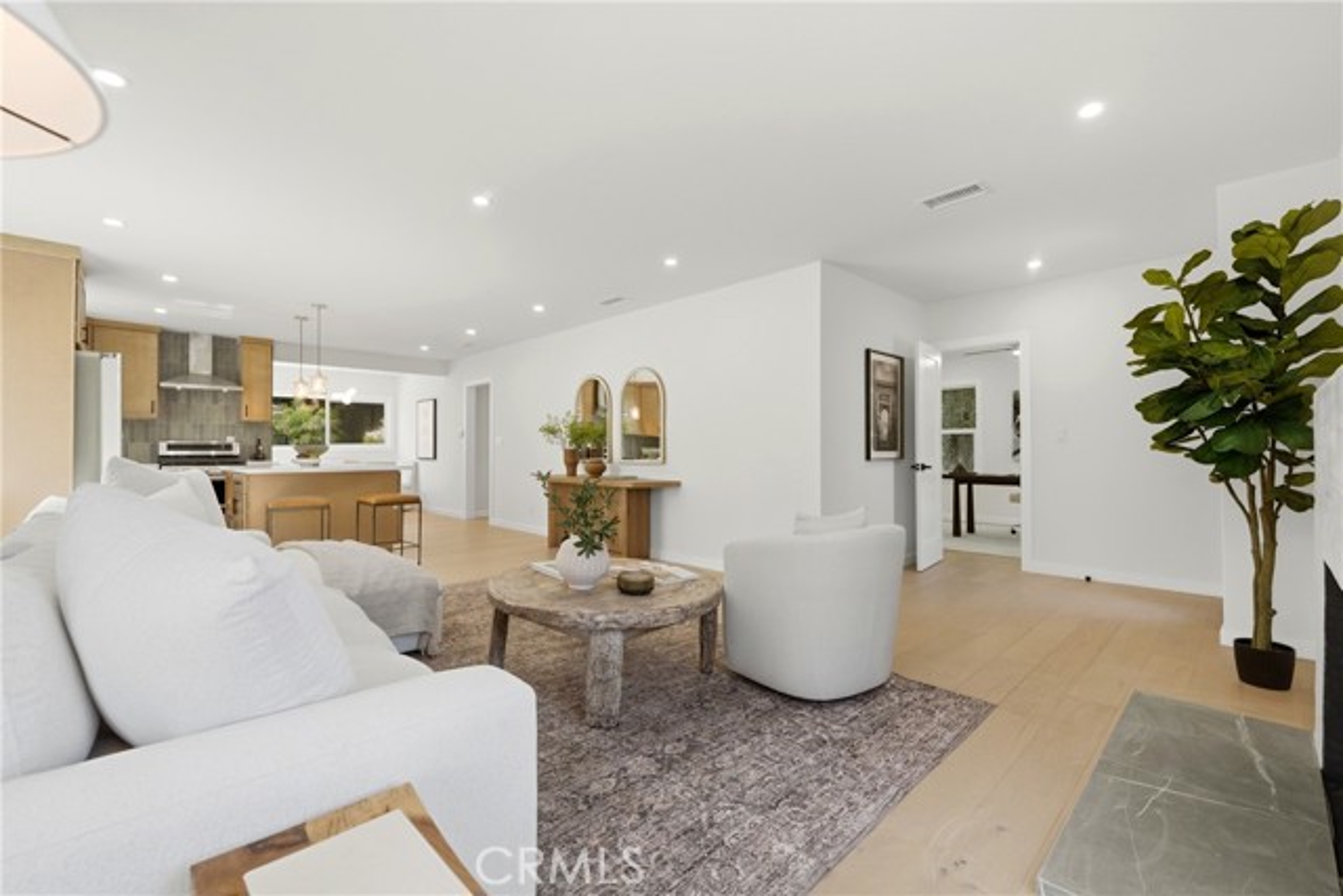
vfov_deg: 81.2
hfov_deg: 104.2
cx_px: 672
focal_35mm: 14
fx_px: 522
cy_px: 448
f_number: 6.3
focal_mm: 14
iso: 320
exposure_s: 1/1250
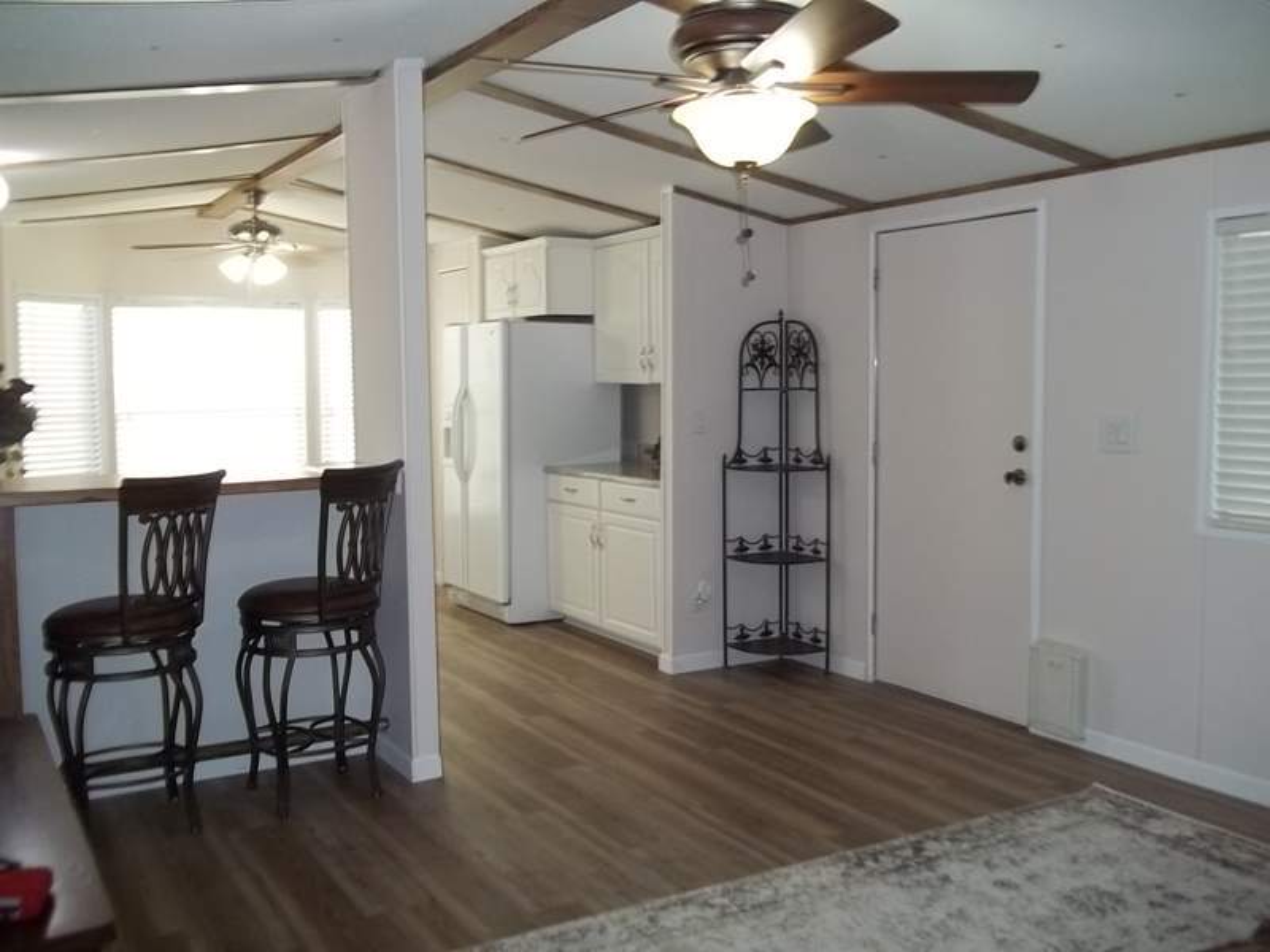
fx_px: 1174
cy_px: 476
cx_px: 635
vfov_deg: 44.2
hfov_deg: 56.8
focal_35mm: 32
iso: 160
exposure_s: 1/30
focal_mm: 5.7
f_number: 2.9
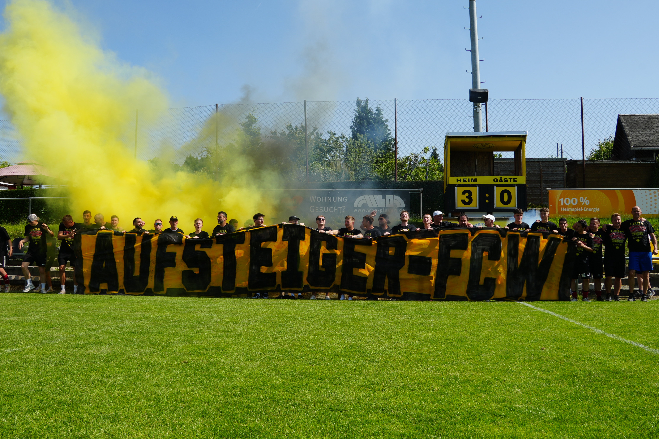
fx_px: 567
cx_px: 338
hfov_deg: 60.3
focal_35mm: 31
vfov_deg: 42.3
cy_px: 213
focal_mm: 20
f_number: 10
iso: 100
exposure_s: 1/160
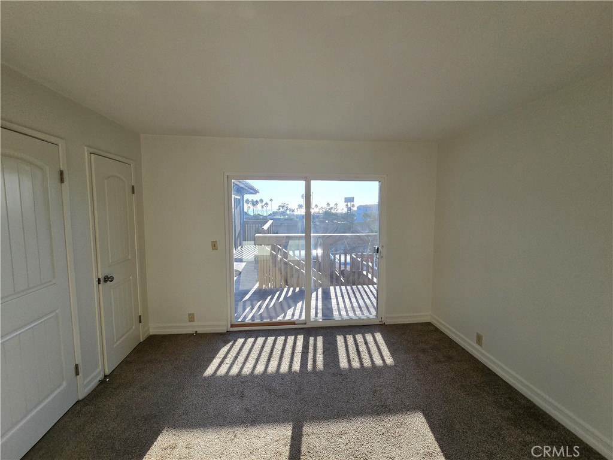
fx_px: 230
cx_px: 306
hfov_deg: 106.2
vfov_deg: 89.9
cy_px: 230
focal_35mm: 13
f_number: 2.2
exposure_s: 1/2000
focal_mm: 2.2
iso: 160
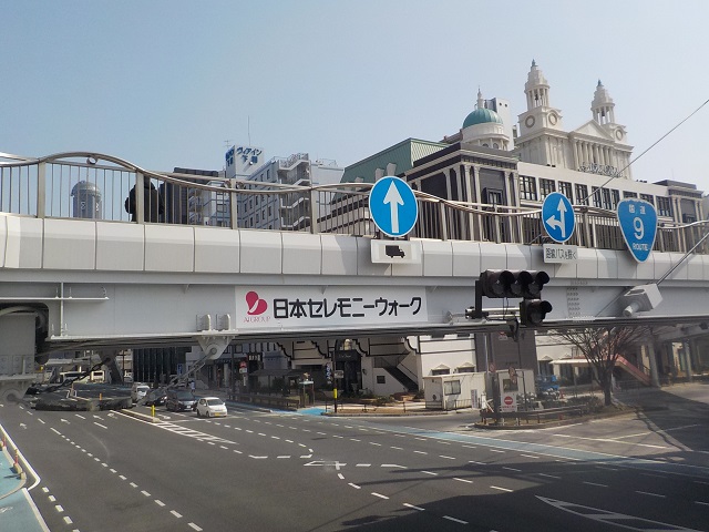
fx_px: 614
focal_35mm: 30
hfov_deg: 60.0
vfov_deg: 46.8
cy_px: 266
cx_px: 354
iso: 125
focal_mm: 4.1
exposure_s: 1/1600
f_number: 3.3
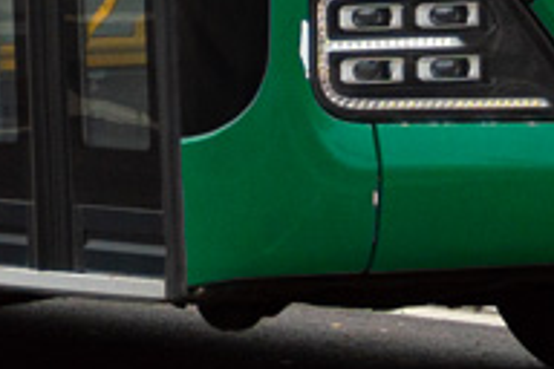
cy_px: -693
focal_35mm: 562
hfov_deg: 3.7
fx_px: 8648
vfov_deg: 2.4
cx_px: -141
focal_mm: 48
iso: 100
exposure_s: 1/400
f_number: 5.6
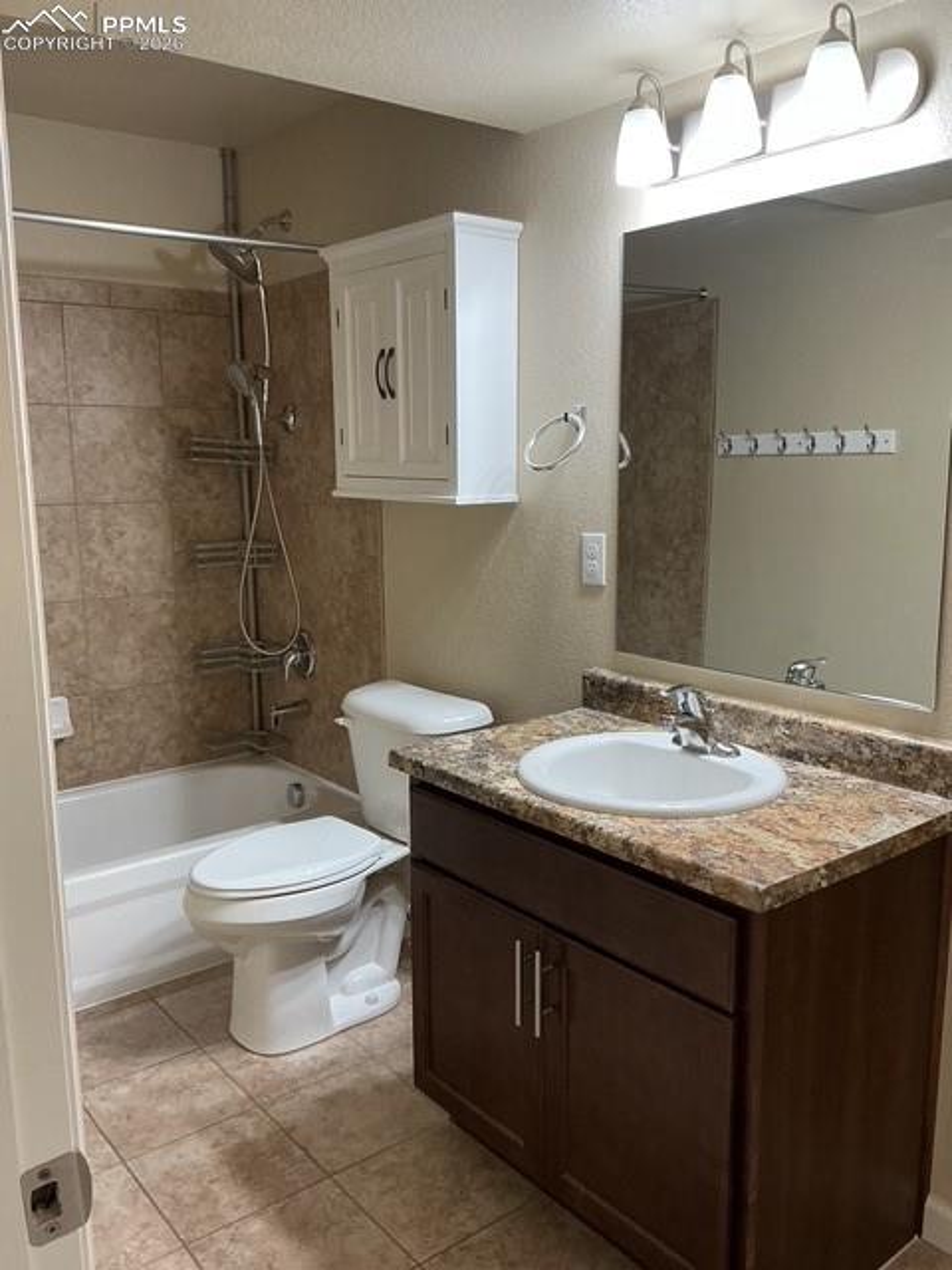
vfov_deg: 61.7
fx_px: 1063
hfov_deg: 48.2
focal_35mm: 29
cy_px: 635
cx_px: 476
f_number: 1.8
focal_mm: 3
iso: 100
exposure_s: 1/60
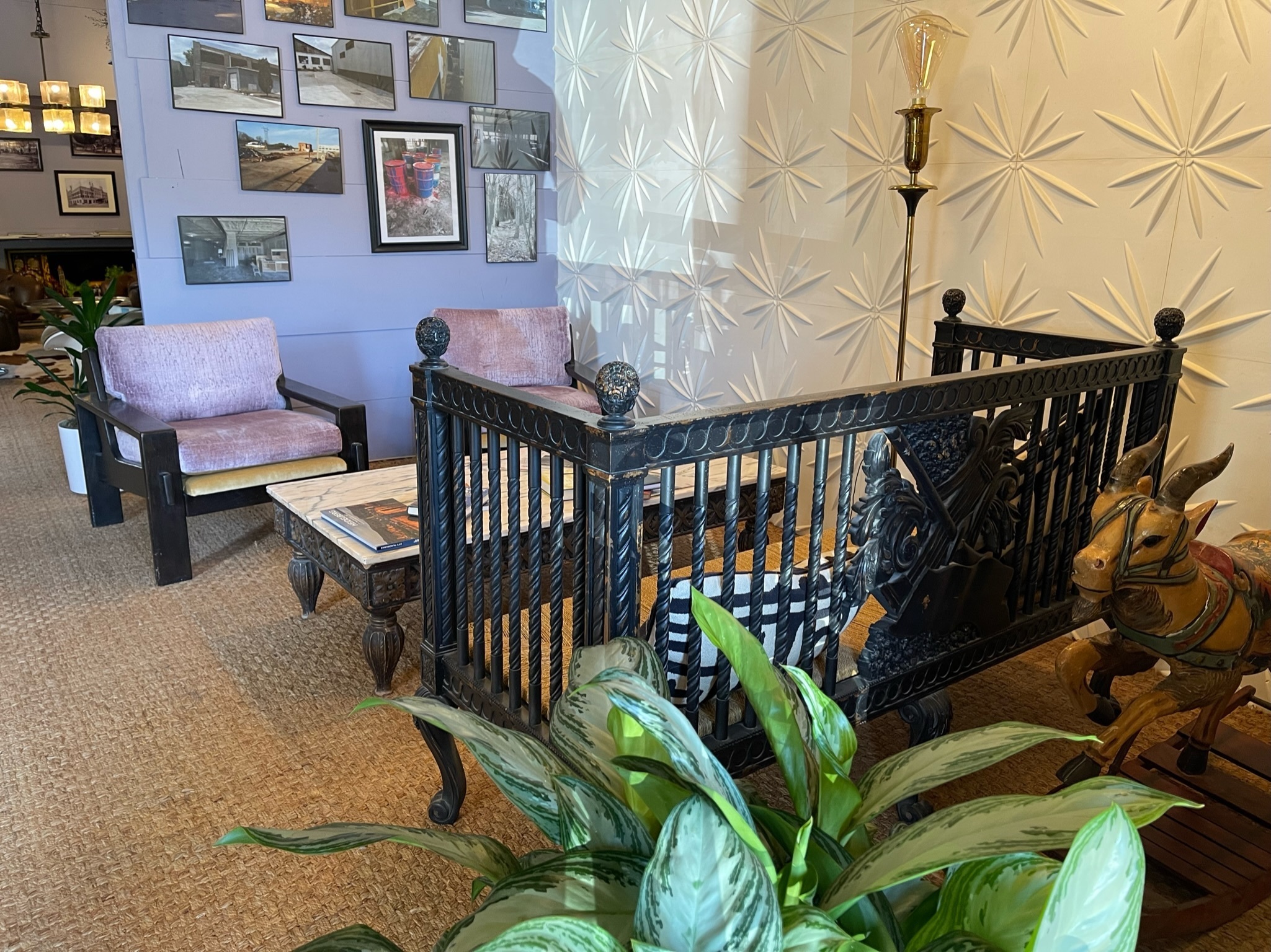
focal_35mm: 26
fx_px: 954
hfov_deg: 67.3
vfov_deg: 53.0
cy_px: 476
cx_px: 636
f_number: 1.6
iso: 160
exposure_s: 1/60
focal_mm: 5.1
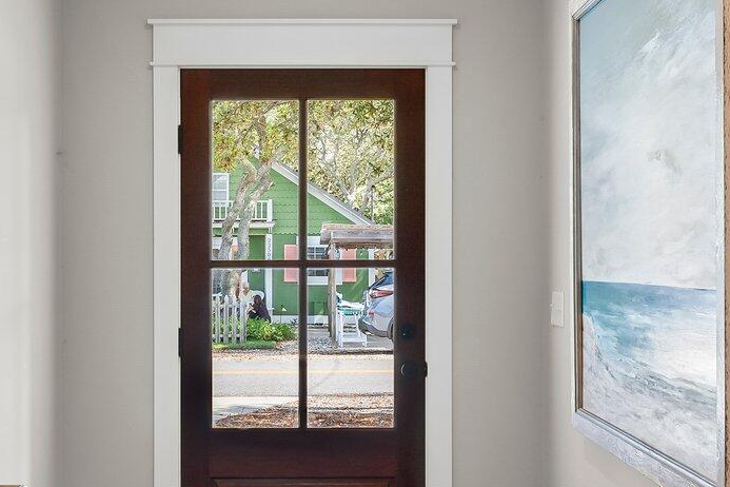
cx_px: 313
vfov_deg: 20.6
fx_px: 1336
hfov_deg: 30.5
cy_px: 280
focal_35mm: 66
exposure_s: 1/1.25
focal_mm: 22.3
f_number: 9
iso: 400
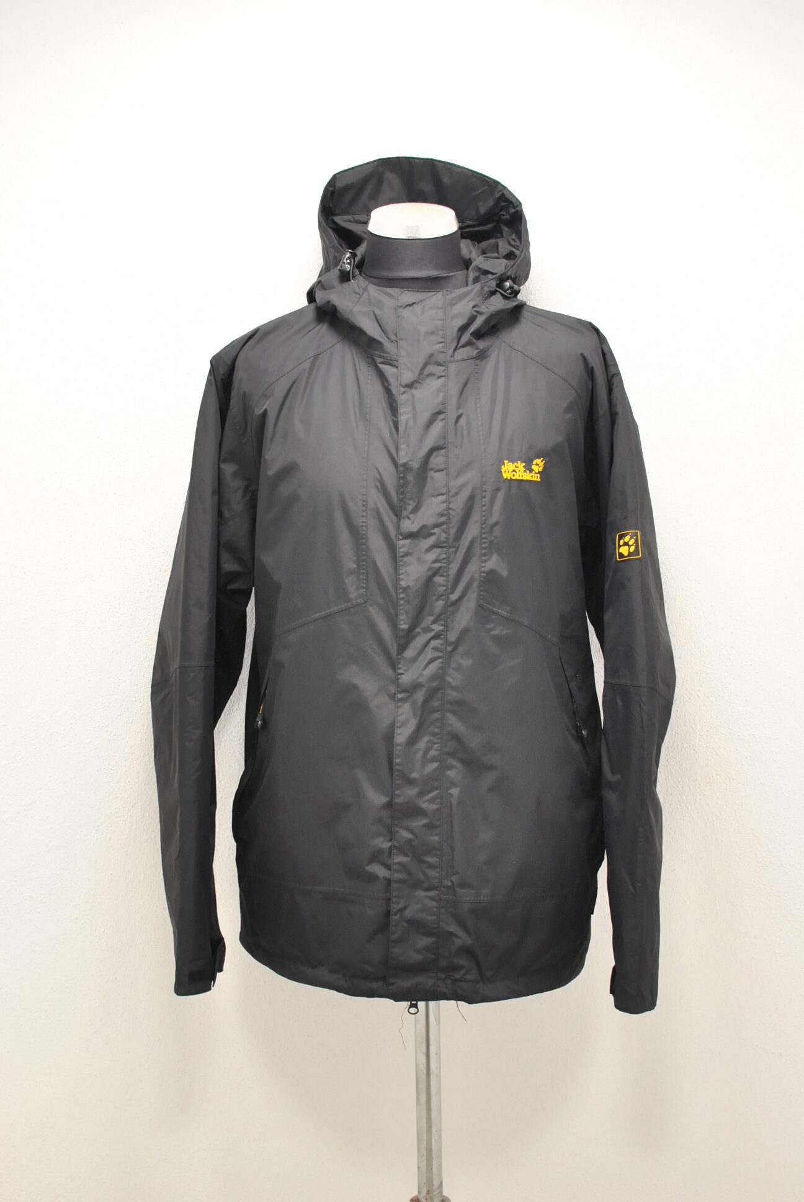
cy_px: 601
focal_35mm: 52
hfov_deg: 25.8
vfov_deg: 37.8
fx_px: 1754
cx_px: 402
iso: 800
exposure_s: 1/80
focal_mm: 35
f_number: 4
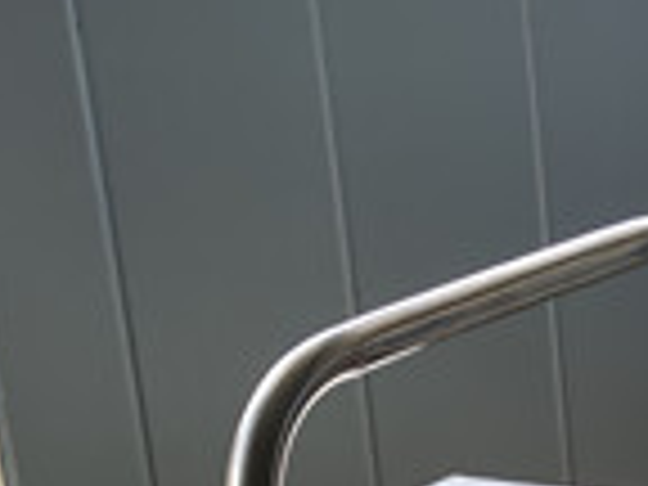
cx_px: 1206
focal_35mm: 150
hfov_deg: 12.0
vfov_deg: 9.6
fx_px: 2808
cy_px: 724
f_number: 1.6
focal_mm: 5.56
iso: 50
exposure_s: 1/330
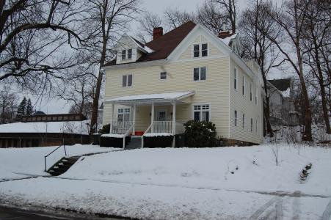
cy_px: 110
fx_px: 317
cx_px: 166
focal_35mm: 34
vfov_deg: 38.3
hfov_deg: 55.1
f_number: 9
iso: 200
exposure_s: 1/320
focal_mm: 23
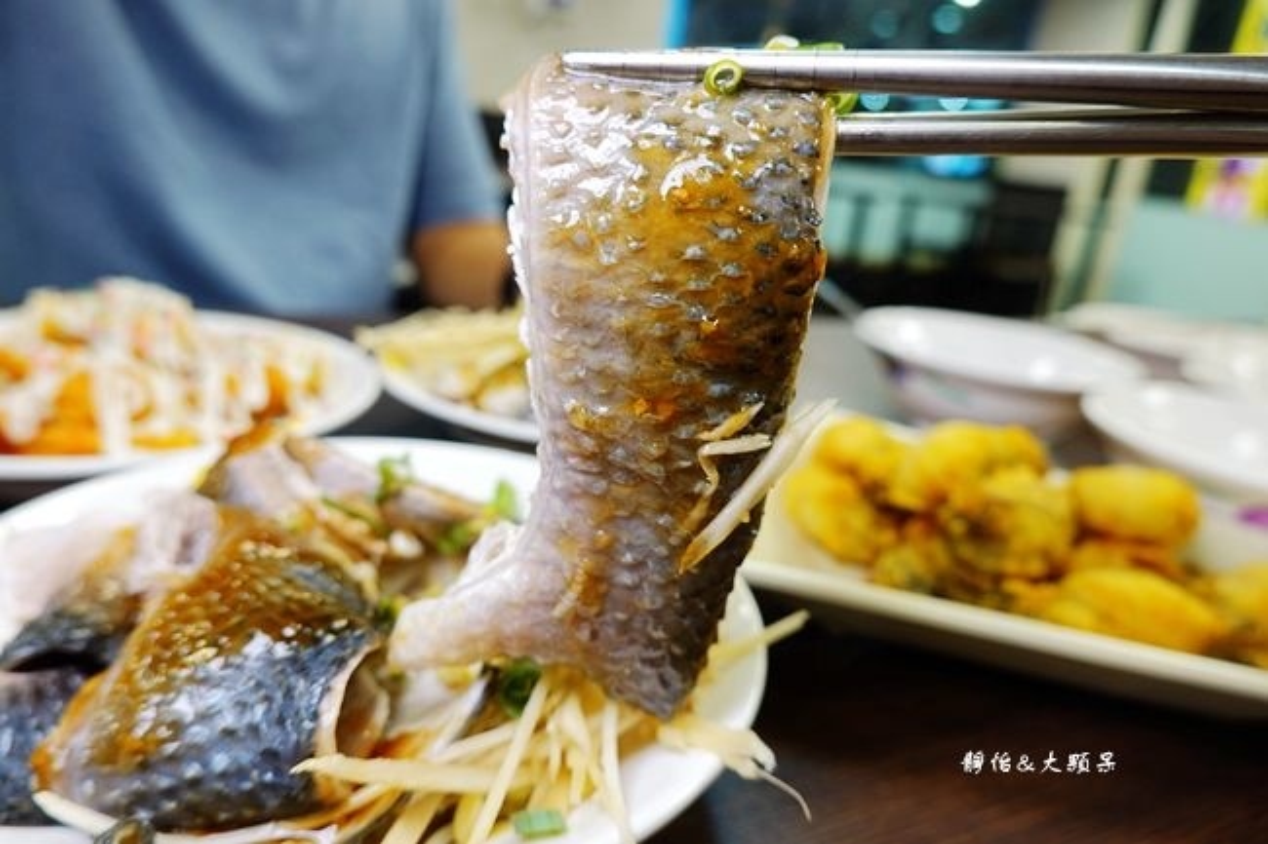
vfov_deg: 53.1
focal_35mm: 24
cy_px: 422
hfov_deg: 73.8
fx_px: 845
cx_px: 634
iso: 125
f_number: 2.8
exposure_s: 1/30
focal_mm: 9
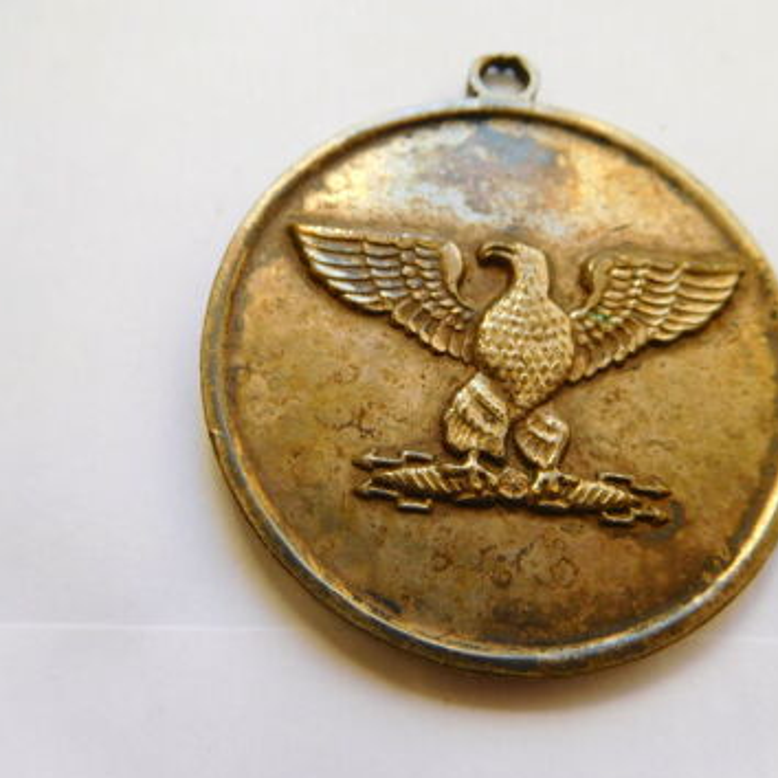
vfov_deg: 54.0
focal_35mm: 30
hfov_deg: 54.0
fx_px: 763
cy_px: 393
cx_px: 422
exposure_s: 1/50
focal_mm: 4.5
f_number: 3.4
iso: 125
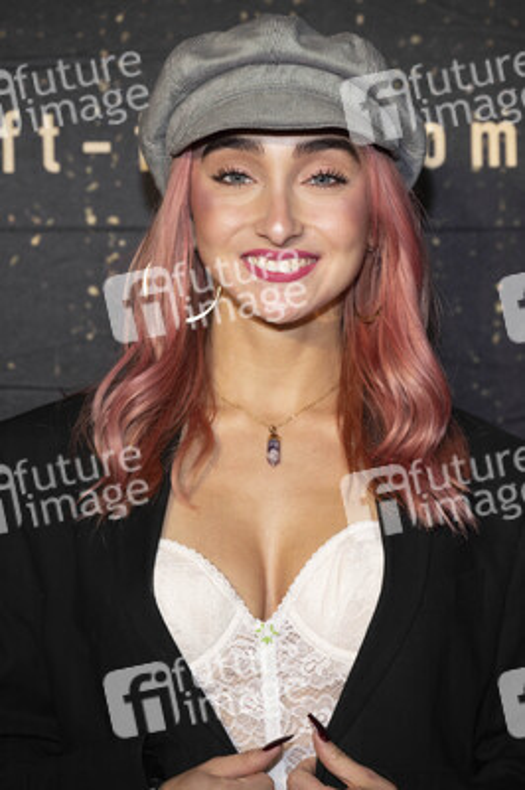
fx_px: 2410
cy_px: 395
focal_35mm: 110
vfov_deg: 18.6
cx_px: 262
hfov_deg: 12.4
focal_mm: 110
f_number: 5.6
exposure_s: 1/200
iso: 800
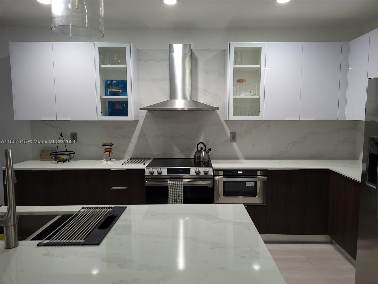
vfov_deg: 53.1
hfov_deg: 67.3
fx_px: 284
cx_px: 189
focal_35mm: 26
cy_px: 142
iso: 125
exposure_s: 1/60
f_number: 1.8
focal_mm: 5.4
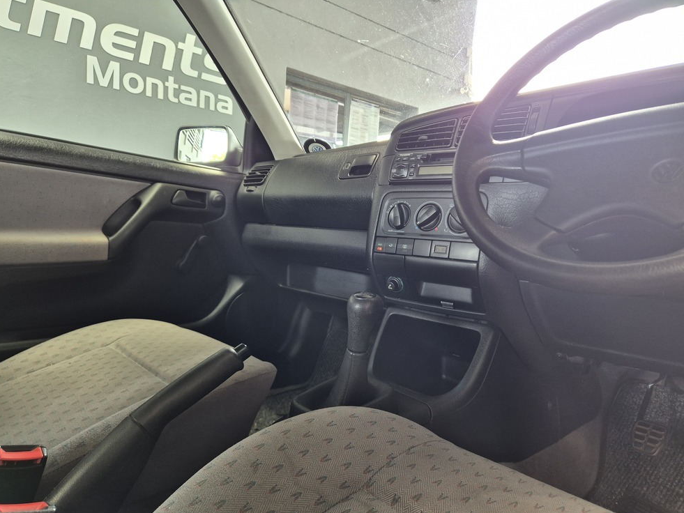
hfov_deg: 71.6
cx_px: 338
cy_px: 266
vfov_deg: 56.8
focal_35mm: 24
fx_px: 474
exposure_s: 1/100
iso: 250
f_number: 1.8
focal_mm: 5.4
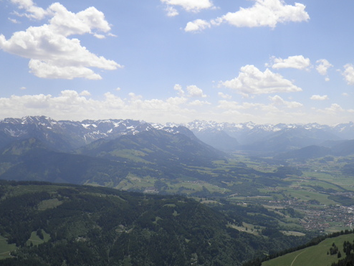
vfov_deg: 37.7
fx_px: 389
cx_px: 191
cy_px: 147
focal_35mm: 38
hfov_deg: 48.9
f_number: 9.4
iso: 64
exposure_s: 1/160
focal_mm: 5.9
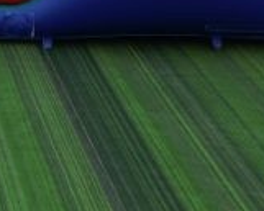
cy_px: -100
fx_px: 1165
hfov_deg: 12.4
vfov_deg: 10.1
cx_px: -110
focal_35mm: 149
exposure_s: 1/3000
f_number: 1.7
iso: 120
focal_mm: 6.72
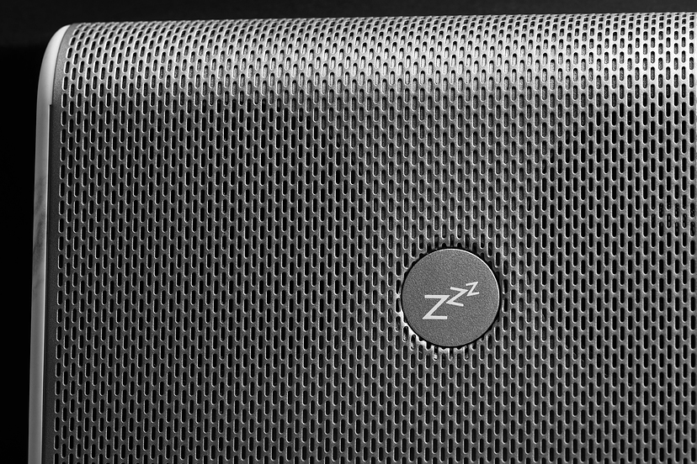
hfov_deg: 18.6
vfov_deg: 12.5
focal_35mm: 110
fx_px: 2130
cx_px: 360
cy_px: 231
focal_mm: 105
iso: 100
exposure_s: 1/160
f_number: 11
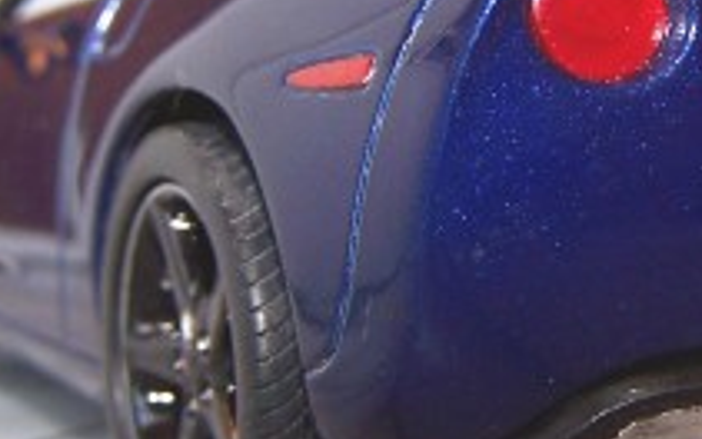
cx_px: 582
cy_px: 27
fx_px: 2105
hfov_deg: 18.7
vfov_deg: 11.8
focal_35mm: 110
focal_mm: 6.3
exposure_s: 1/60
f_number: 2.8
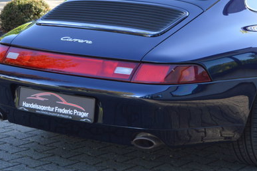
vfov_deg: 12.8
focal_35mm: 107
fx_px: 763
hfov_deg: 19.0
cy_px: 53
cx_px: 191
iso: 200
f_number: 5.6
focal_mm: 36
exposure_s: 1/125
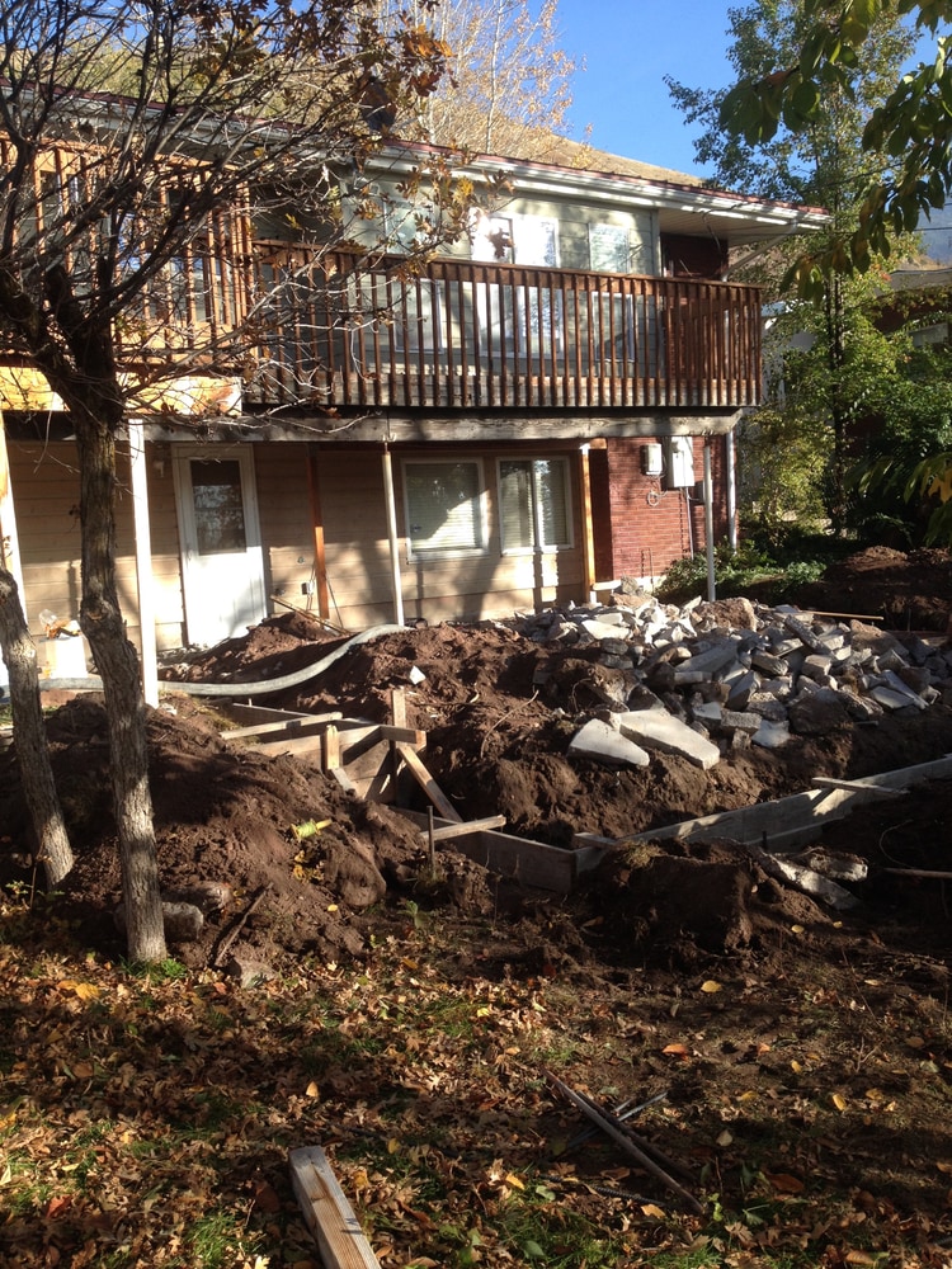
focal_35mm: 35
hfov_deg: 40.7
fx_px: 1283
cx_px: 476
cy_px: 634
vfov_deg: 52.6
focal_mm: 4.28
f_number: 2.4
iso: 50
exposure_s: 1/460
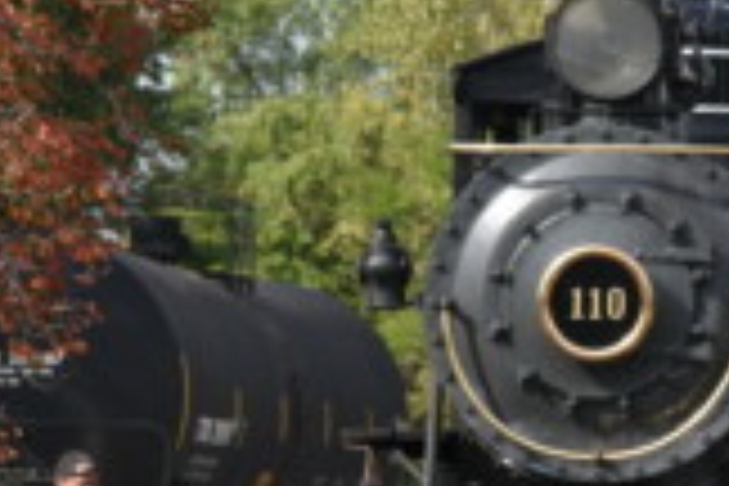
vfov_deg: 2.9
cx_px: 616
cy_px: 367
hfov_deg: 4.4
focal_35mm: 468
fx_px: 9476
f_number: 9
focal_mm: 190
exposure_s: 1/500
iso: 640
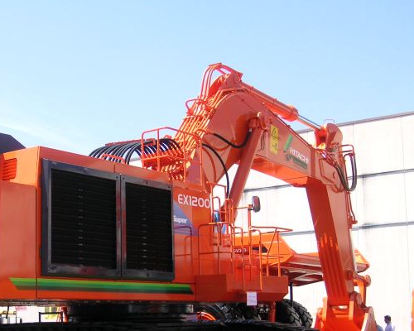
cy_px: 231
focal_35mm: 64
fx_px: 784
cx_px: 141
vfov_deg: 23.7
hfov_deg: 29.4
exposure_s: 1/350
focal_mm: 6.9
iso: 50
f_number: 3
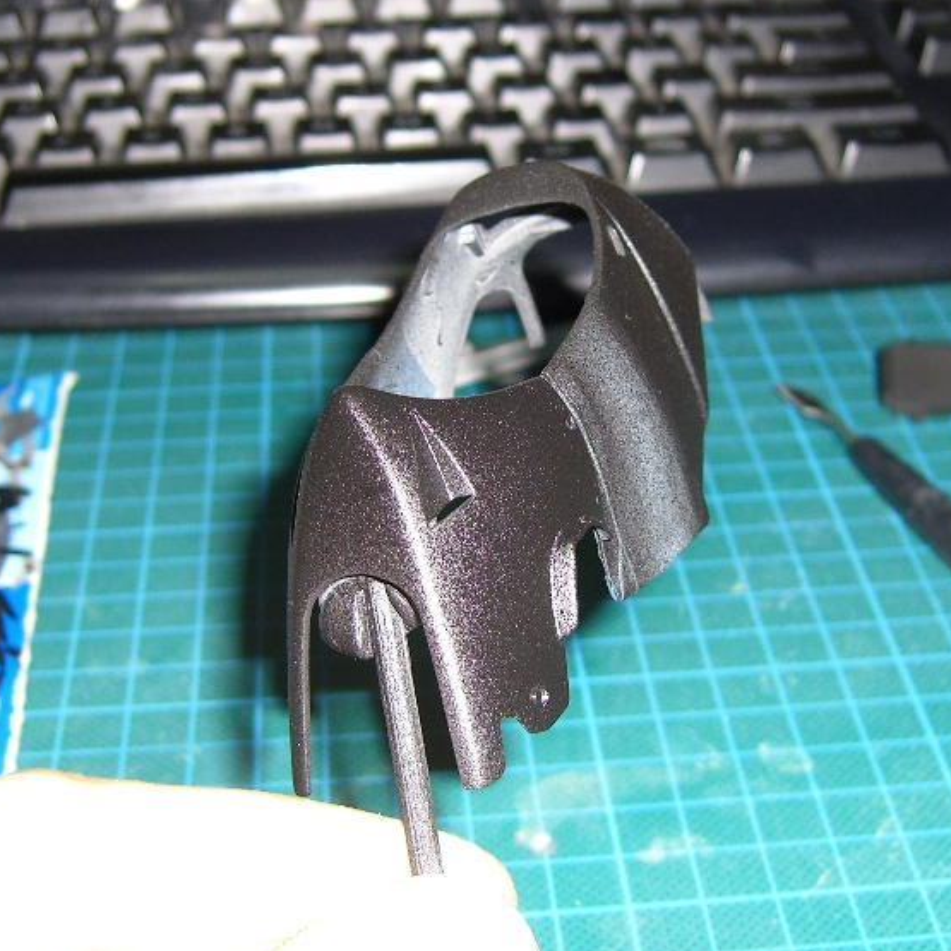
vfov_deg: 27.7
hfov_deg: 27.7
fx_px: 1927
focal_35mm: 62
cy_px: 452
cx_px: 475
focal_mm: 7.9
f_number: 2.8
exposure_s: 1/60
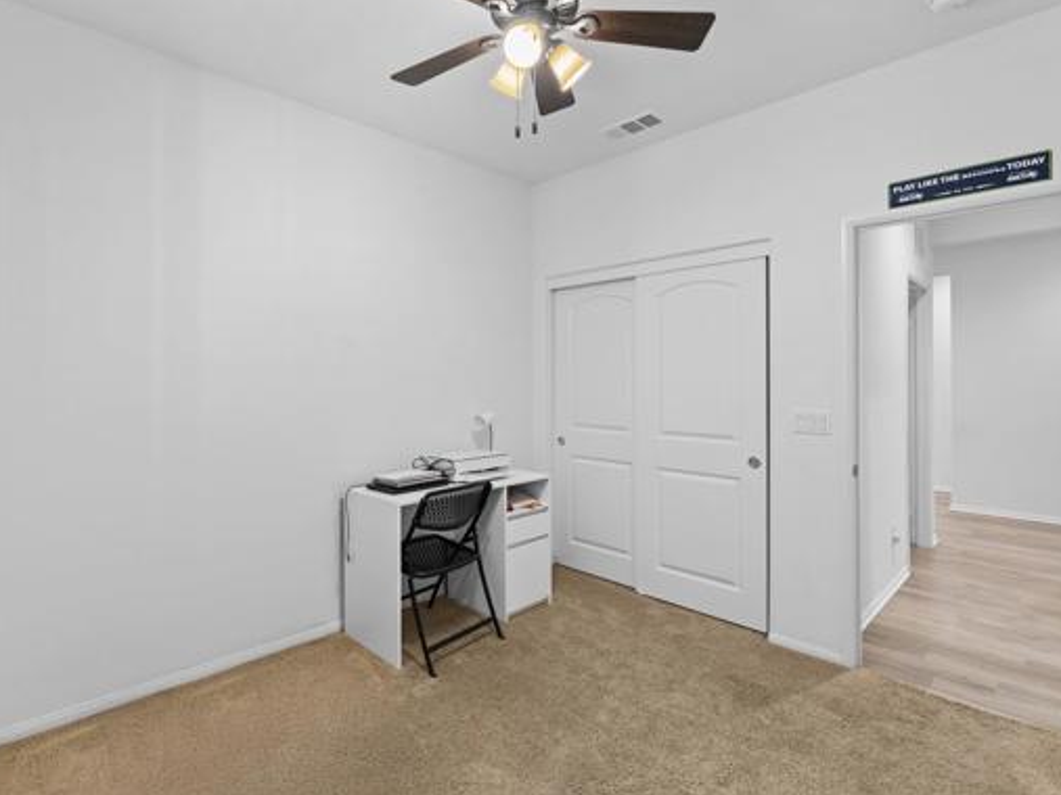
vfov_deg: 74.7
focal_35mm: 17
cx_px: 481
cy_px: 392
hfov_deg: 90.8
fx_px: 521
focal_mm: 14
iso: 2000
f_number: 8
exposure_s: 1/20
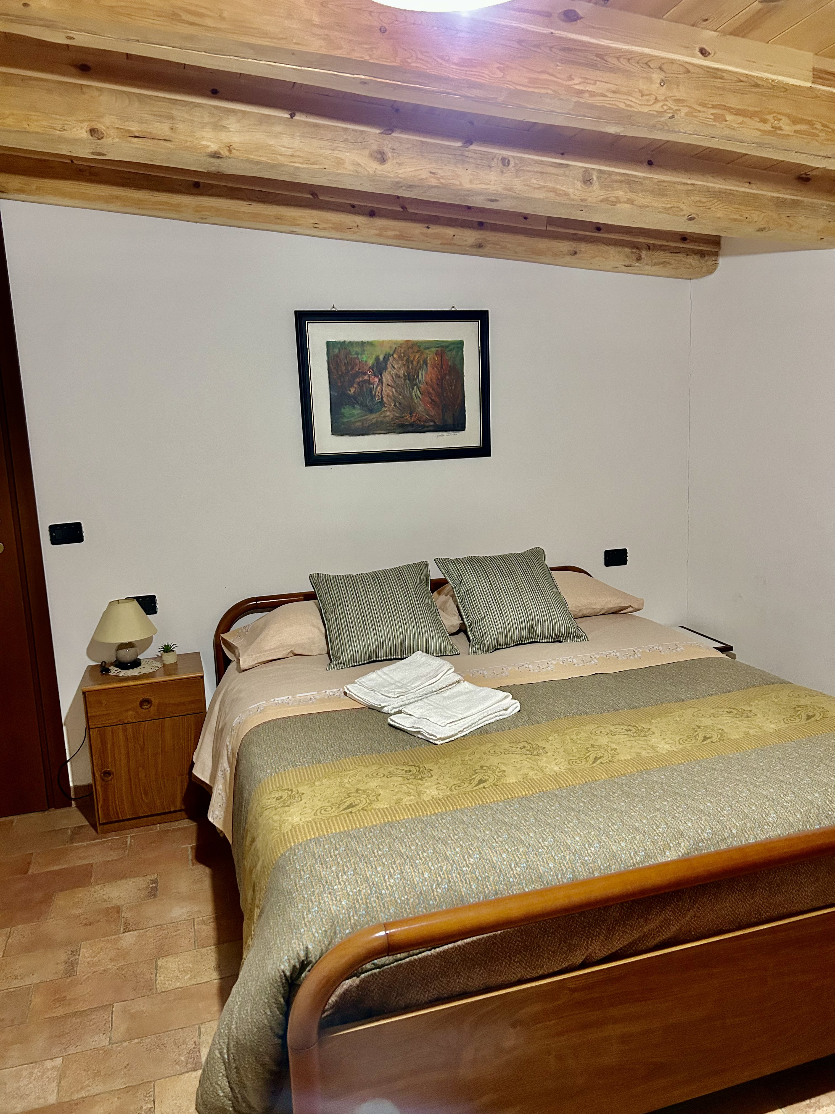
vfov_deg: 67.3
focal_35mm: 26
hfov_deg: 53.1
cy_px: 557
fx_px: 836
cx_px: 418
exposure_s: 1/50
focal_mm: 5.7
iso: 400
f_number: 1.5
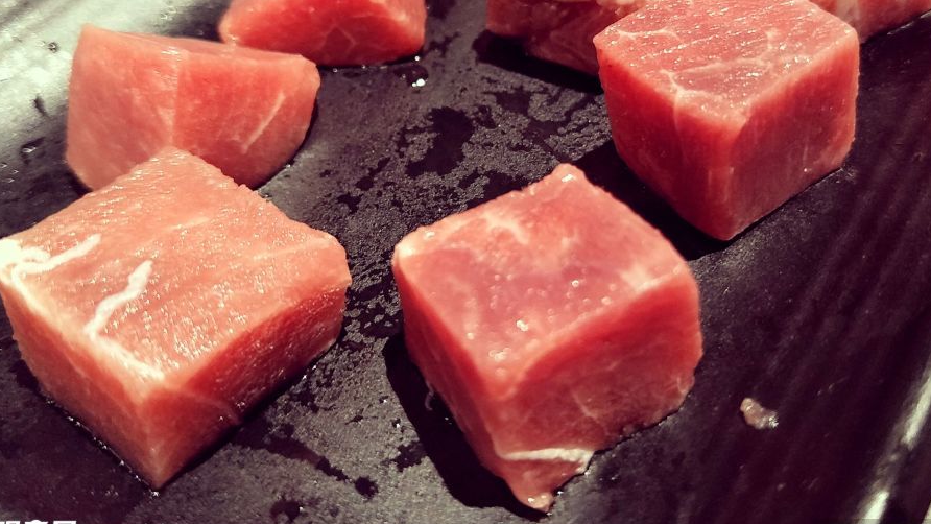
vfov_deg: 38.2
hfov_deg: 64.2
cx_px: 511
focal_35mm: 30
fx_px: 741
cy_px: 149
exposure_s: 1/25
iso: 437
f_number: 1.7
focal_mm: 4.1
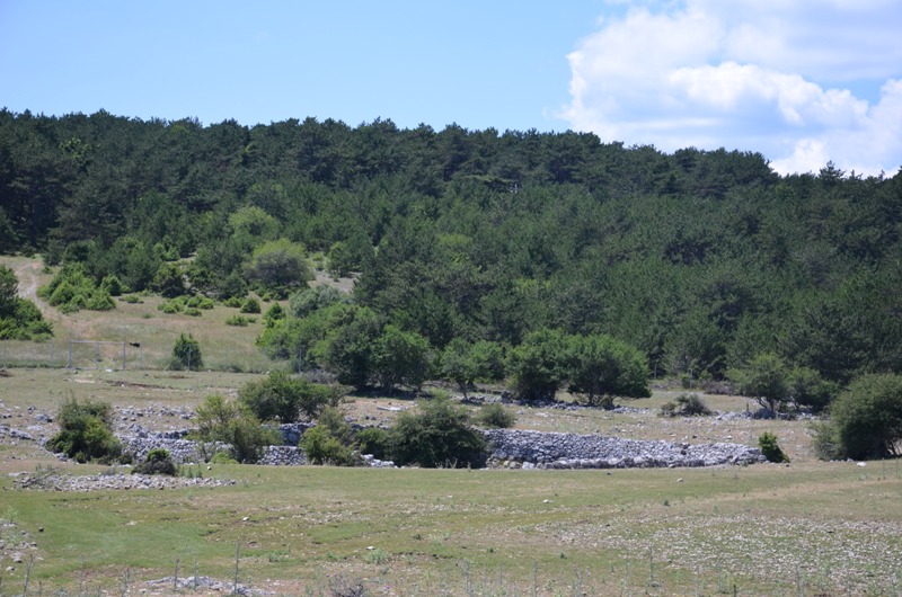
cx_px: 451
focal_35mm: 87
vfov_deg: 15.6
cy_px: 298
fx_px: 2175
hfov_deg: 23.4
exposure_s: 1/200
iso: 200
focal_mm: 58
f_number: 7.1
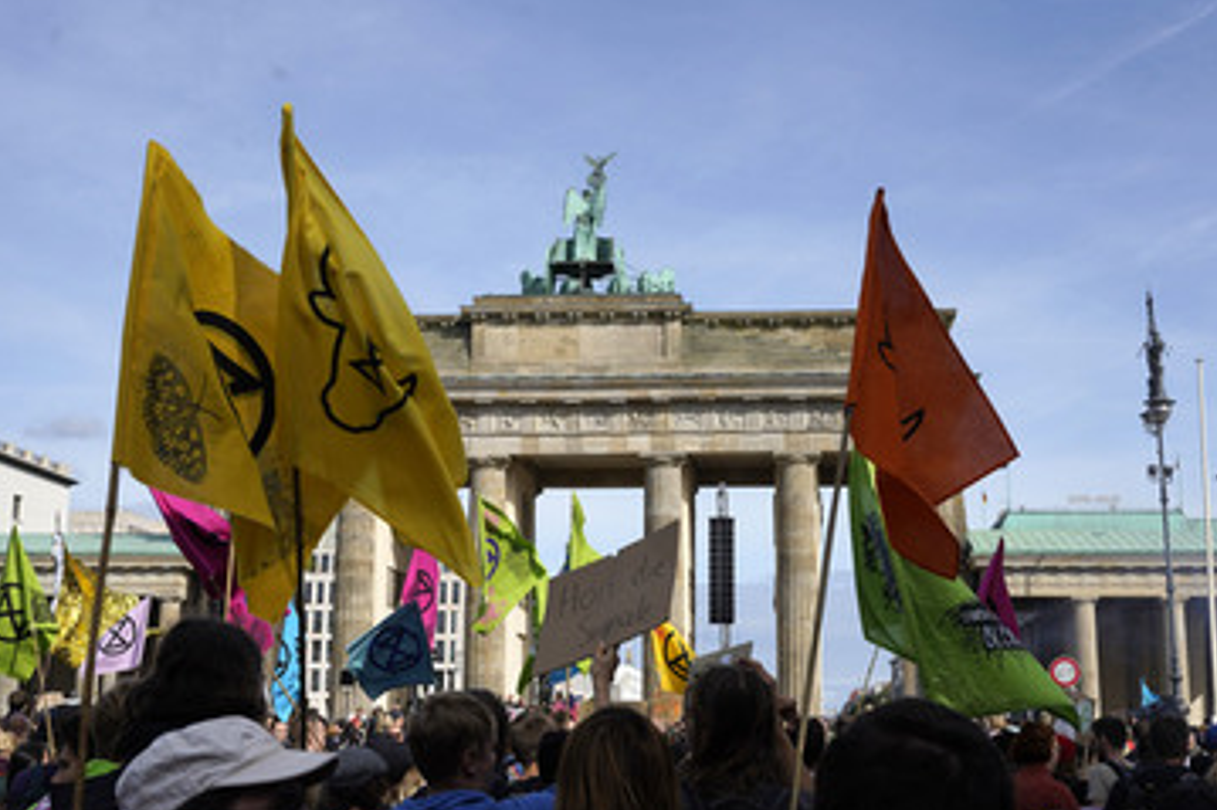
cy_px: 363
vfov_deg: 25.0
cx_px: 625
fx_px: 1825
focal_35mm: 54
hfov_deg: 36.9
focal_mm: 43
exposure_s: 1/800
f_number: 9
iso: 160
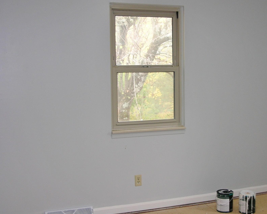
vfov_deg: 29.7
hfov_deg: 36.2
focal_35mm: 51
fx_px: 403
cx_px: 185
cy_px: 104
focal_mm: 6
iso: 50
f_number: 2.7
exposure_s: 1/30
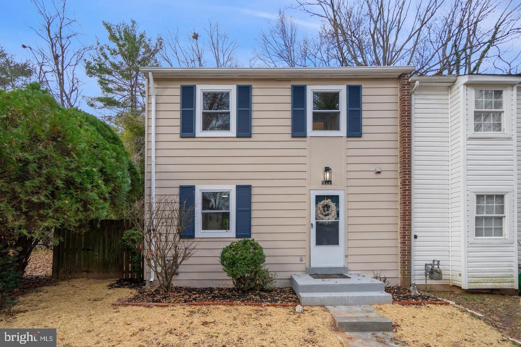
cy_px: 174
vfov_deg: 73.7
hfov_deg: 96.7
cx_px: 260
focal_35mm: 16
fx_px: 232
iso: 500
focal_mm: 16
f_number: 4
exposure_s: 1/1600
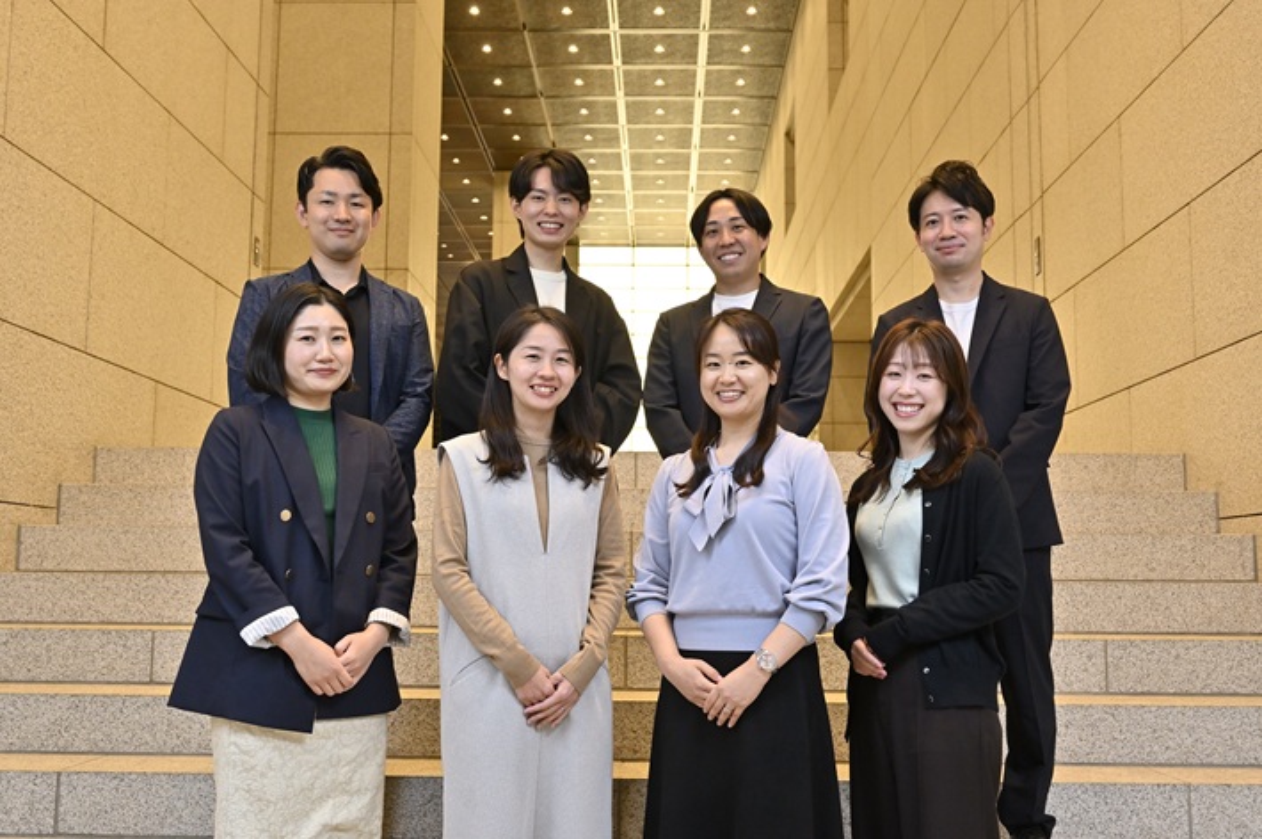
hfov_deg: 51.9
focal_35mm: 37
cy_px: 420
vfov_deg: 35.9
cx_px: 631
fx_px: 1296
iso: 1600
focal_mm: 37
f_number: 5.6
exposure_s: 1/60
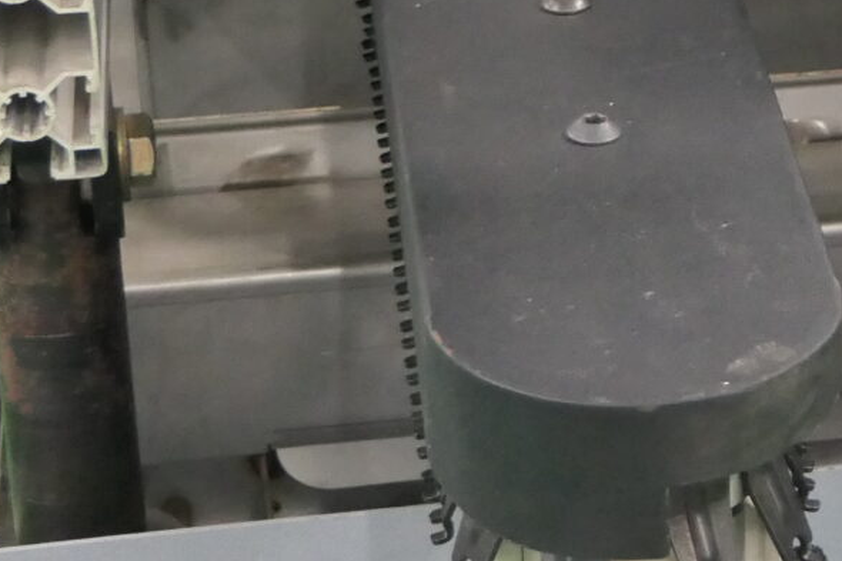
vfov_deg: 8.3
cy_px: 34
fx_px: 3858
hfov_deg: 12.2
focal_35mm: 165
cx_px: 1006
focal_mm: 13.8
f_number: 3.3
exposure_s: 1/50
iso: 1600
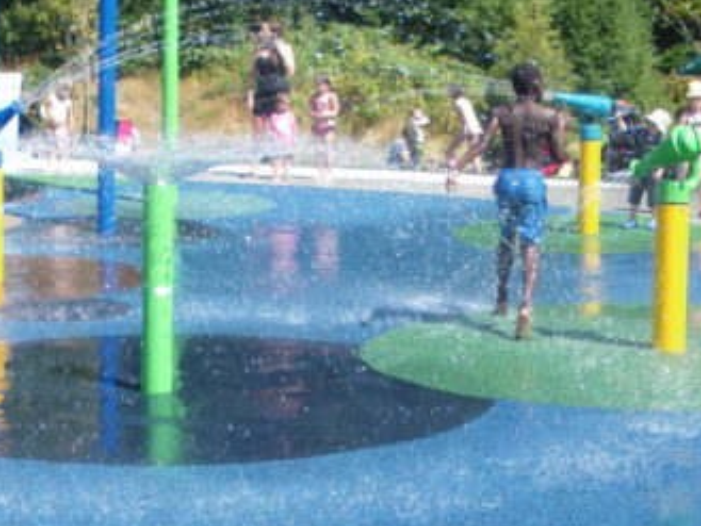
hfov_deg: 23.1
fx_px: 1702
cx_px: 192
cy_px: 15
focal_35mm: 84
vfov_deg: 17.2
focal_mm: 6.3
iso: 64
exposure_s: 1/320
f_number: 3.5
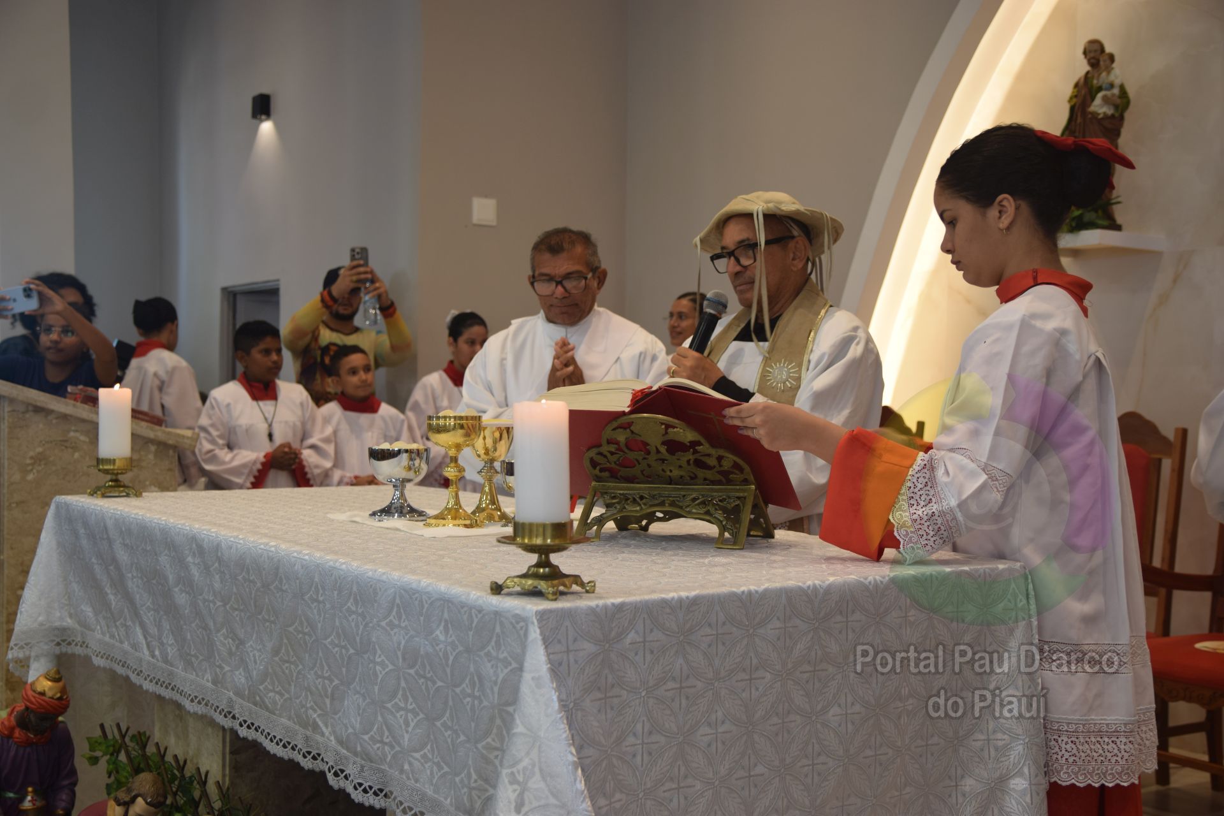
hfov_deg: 45.0
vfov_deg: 30.8
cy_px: 408
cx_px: 612
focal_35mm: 44
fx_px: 1479
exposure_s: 1/50
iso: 180
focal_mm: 29
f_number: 3.2
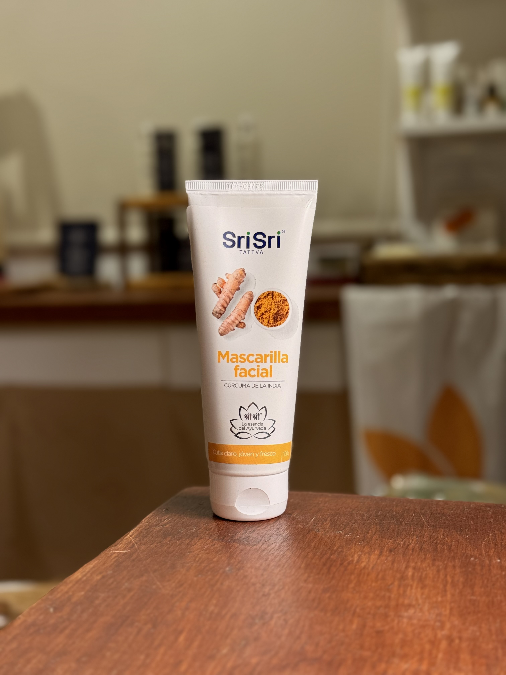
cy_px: 338
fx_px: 936
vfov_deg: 39.7
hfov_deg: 30.3
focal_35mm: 48
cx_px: 253
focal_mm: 6.76
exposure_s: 1/50
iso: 64
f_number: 1.78
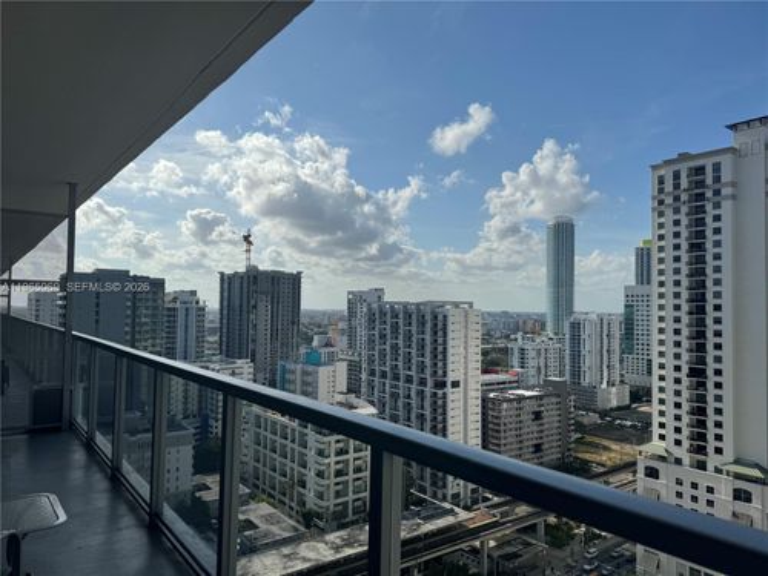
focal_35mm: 24
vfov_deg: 56.8
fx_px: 532
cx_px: 384
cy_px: 288
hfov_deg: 71.6
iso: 80
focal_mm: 6.76
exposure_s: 1/12346
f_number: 1.78
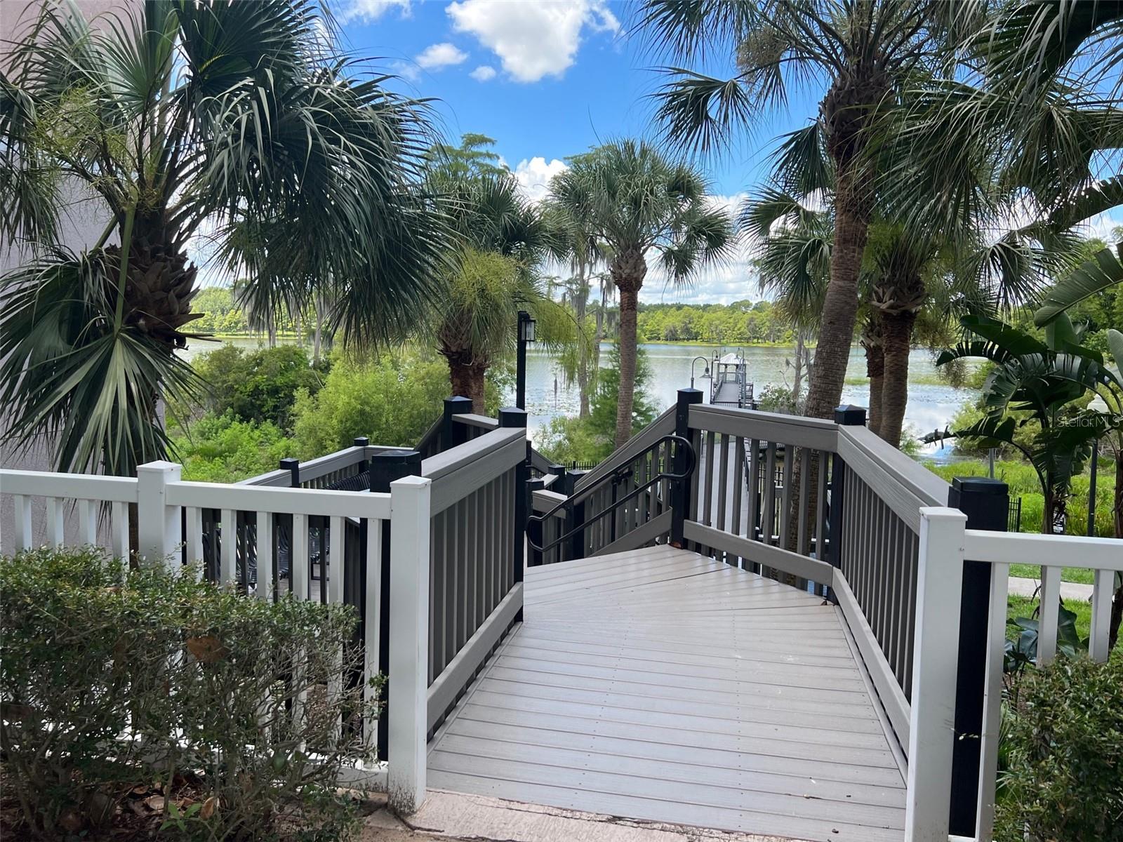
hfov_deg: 67.3
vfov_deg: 53.1
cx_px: 562
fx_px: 843
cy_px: 421
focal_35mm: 26
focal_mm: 5.7
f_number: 1.5
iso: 50
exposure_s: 1/949
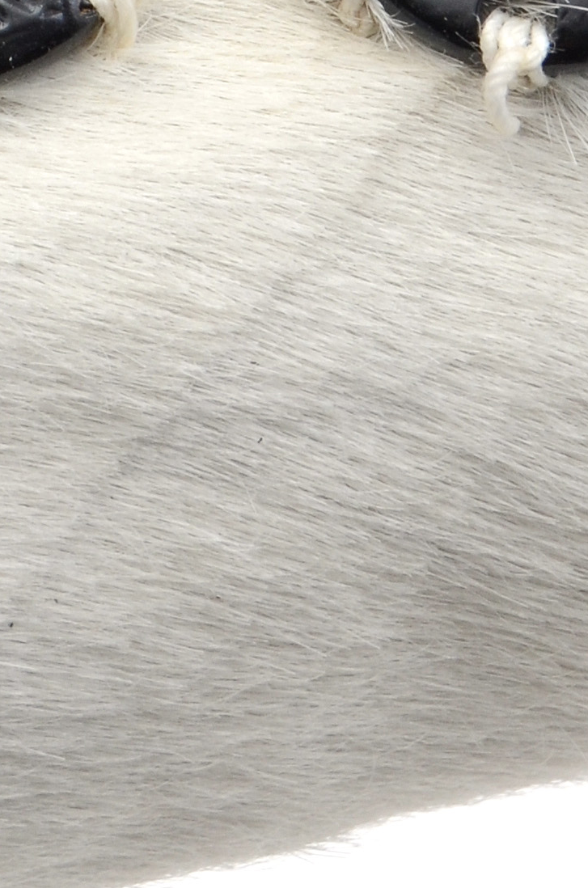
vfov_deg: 5.8
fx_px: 8615
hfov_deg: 3.9
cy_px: -804
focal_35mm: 350
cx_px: 176
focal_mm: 52
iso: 400
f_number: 13
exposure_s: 1/125
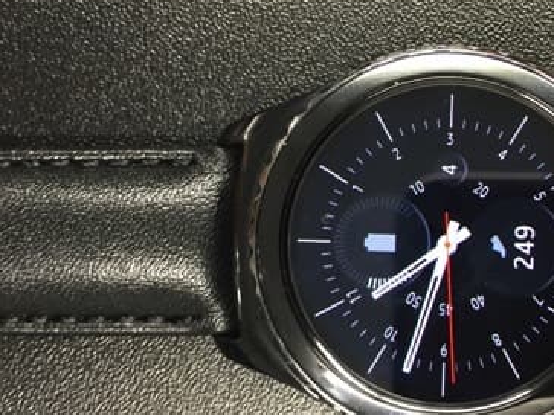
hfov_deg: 38.8
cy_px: 247
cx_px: 407
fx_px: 768
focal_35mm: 48
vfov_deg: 30.2
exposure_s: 1/33
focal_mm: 4.15
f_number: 2.2
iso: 125
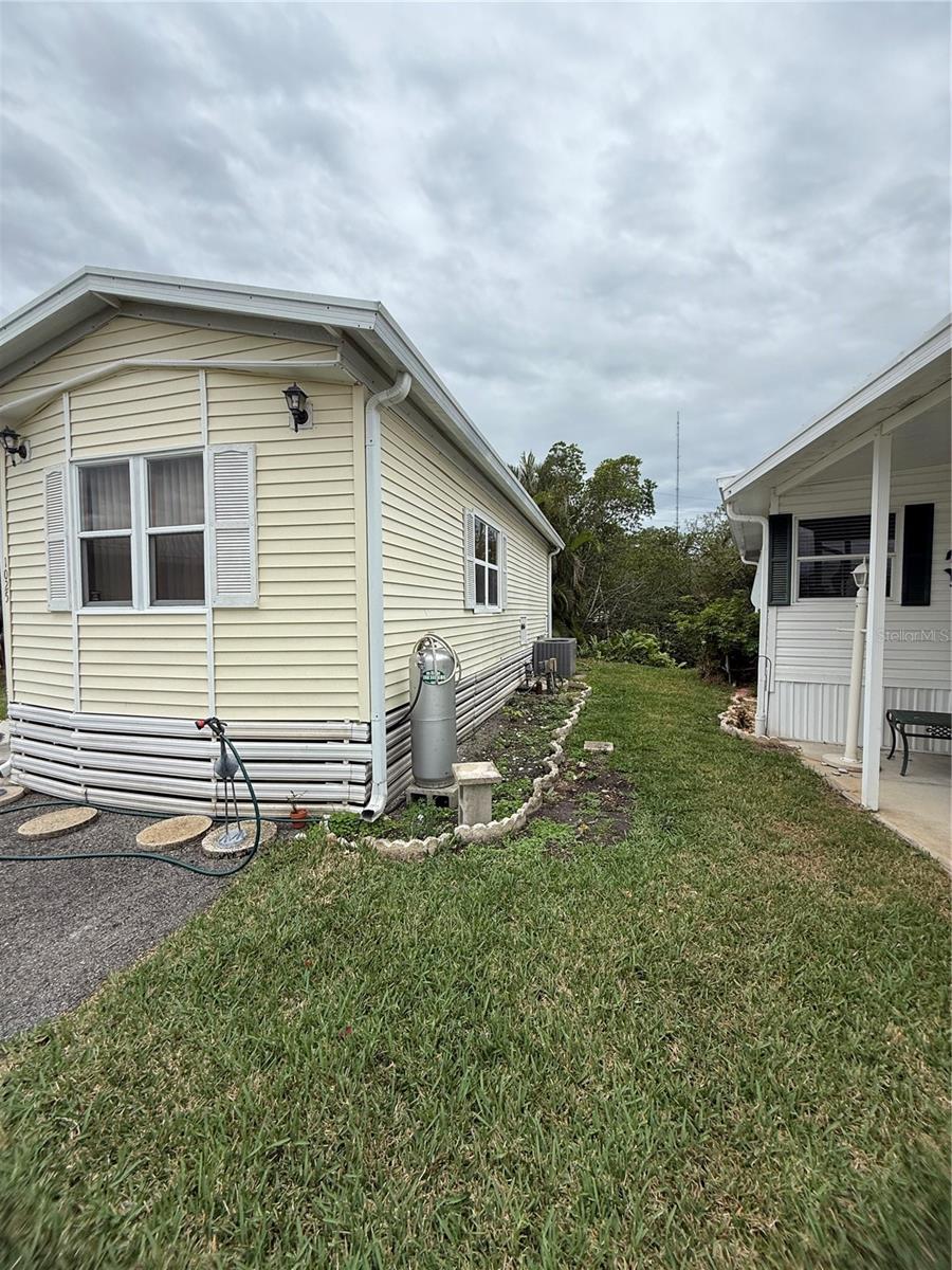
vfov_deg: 102.1
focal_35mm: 14
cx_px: 476
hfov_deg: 85.7
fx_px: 513
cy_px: 635
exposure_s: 1/876
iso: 50
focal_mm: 2.22
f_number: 2.2
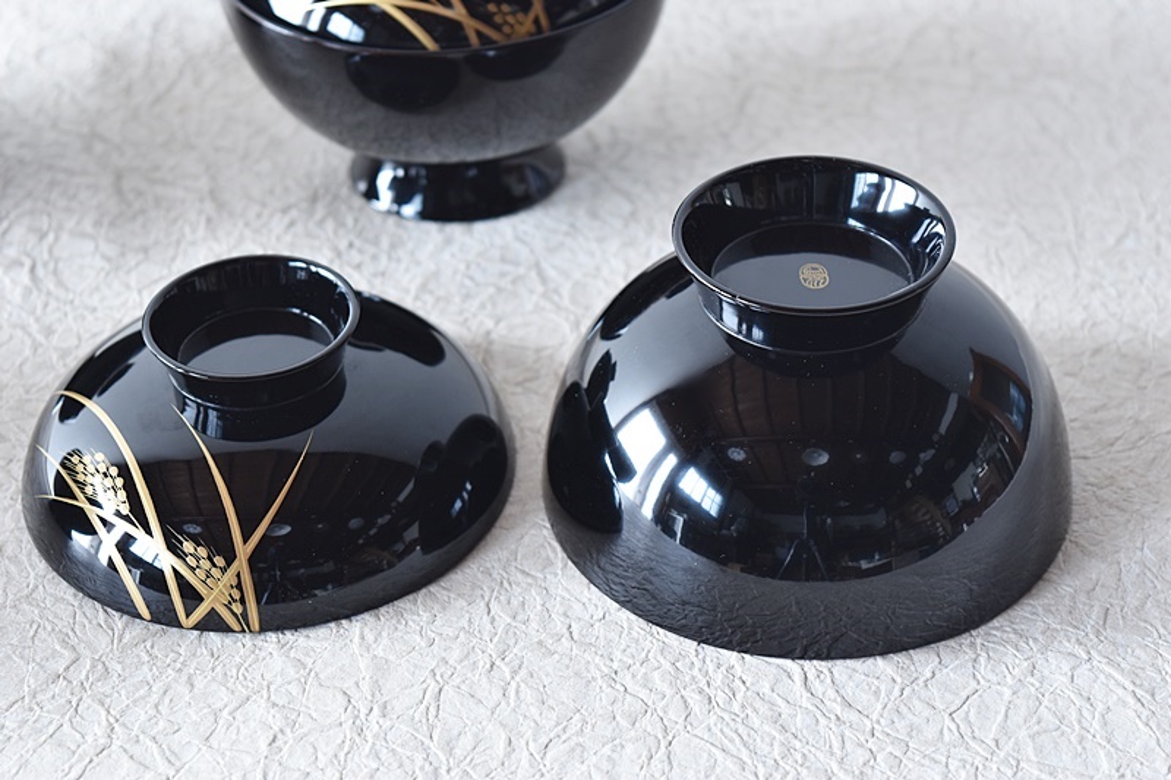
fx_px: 2536
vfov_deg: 17.5
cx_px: 586
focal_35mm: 78
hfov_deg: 26.0
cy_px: 390
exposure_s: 1/5
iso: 400
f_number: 5.6
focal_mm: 52
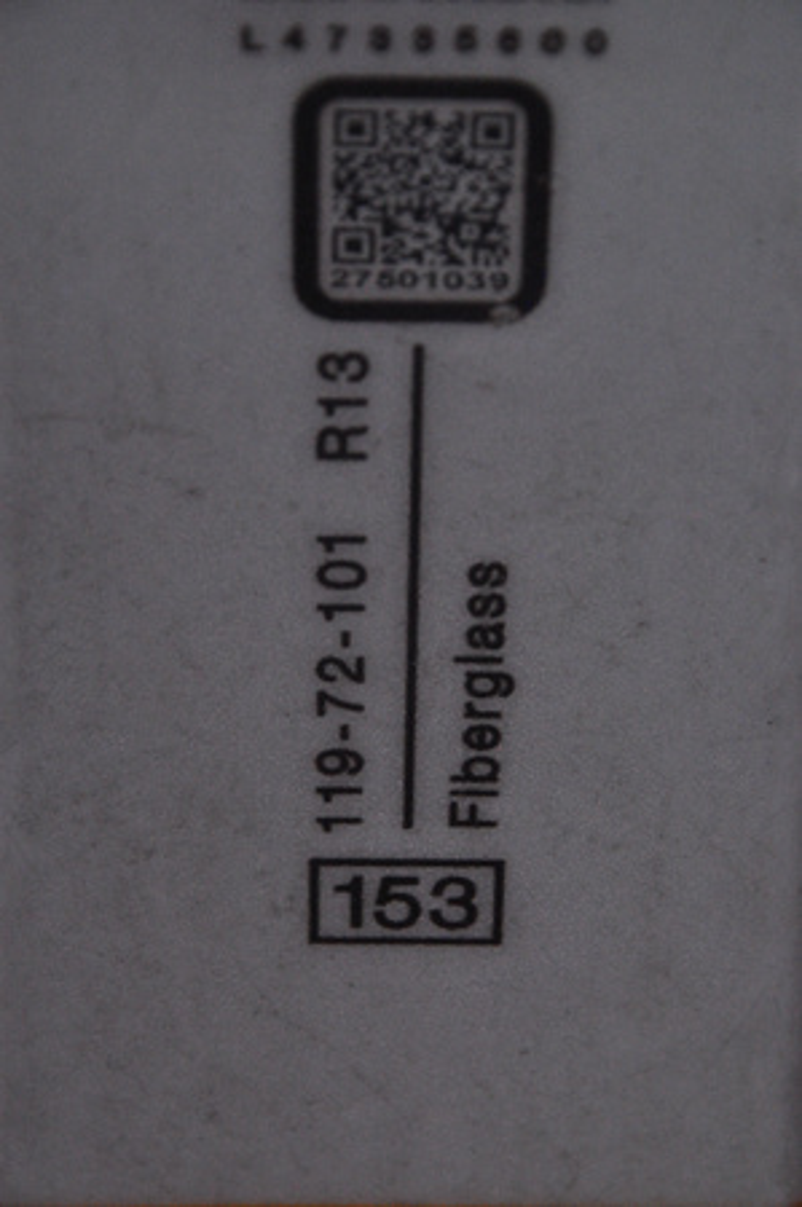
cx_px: 401
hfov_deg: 8.7
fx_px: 5275
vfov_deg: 13.1
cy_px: 604
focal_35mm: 158
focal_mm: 105
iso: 3200
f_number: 9.5
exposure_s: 1/125
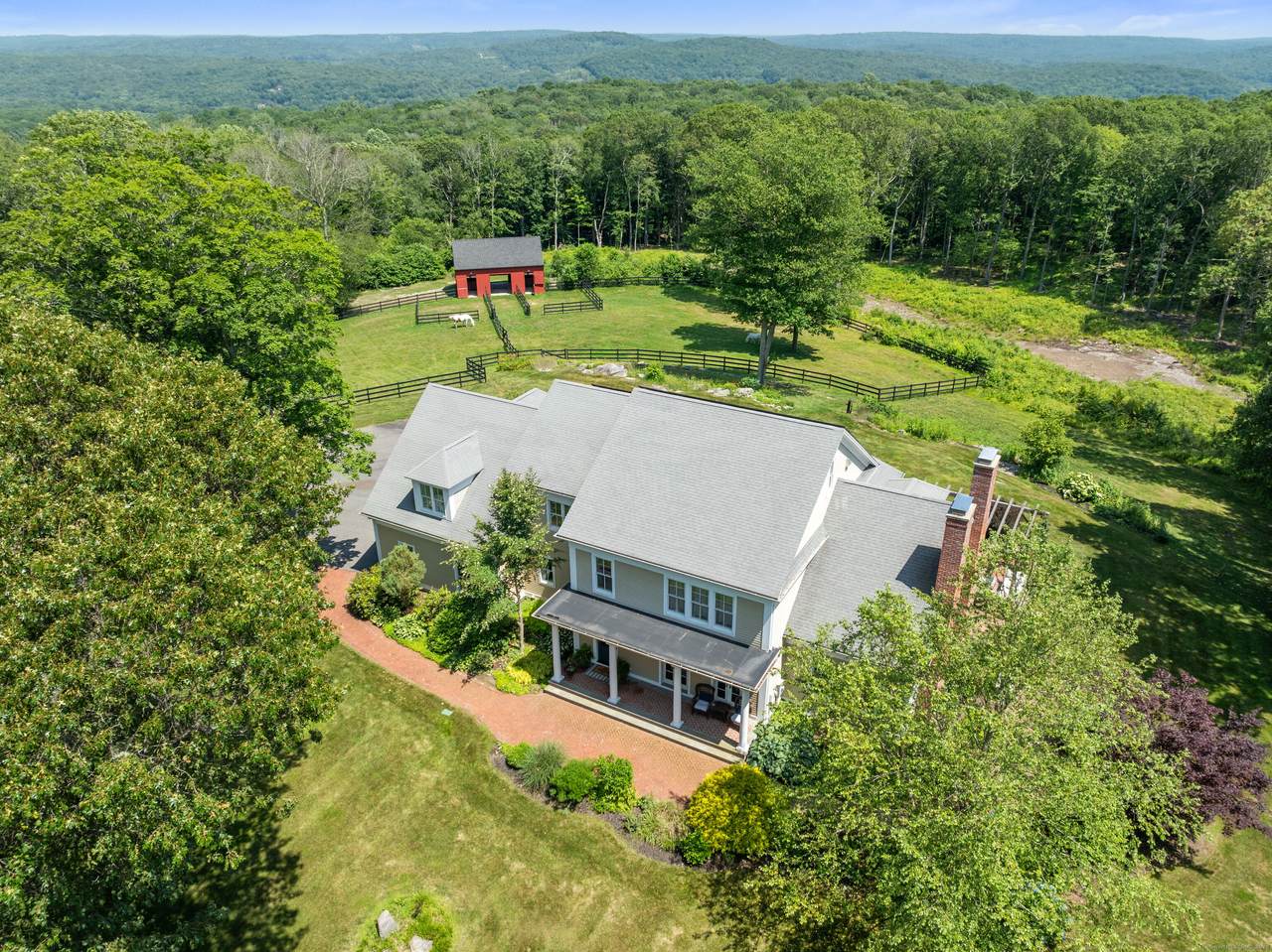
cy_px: 476
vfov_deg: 56.8
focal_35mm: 24
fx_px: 882
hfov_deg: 71.6
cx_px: 636
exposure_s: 1/1000
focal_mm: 12.29
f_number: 2.8
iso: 100
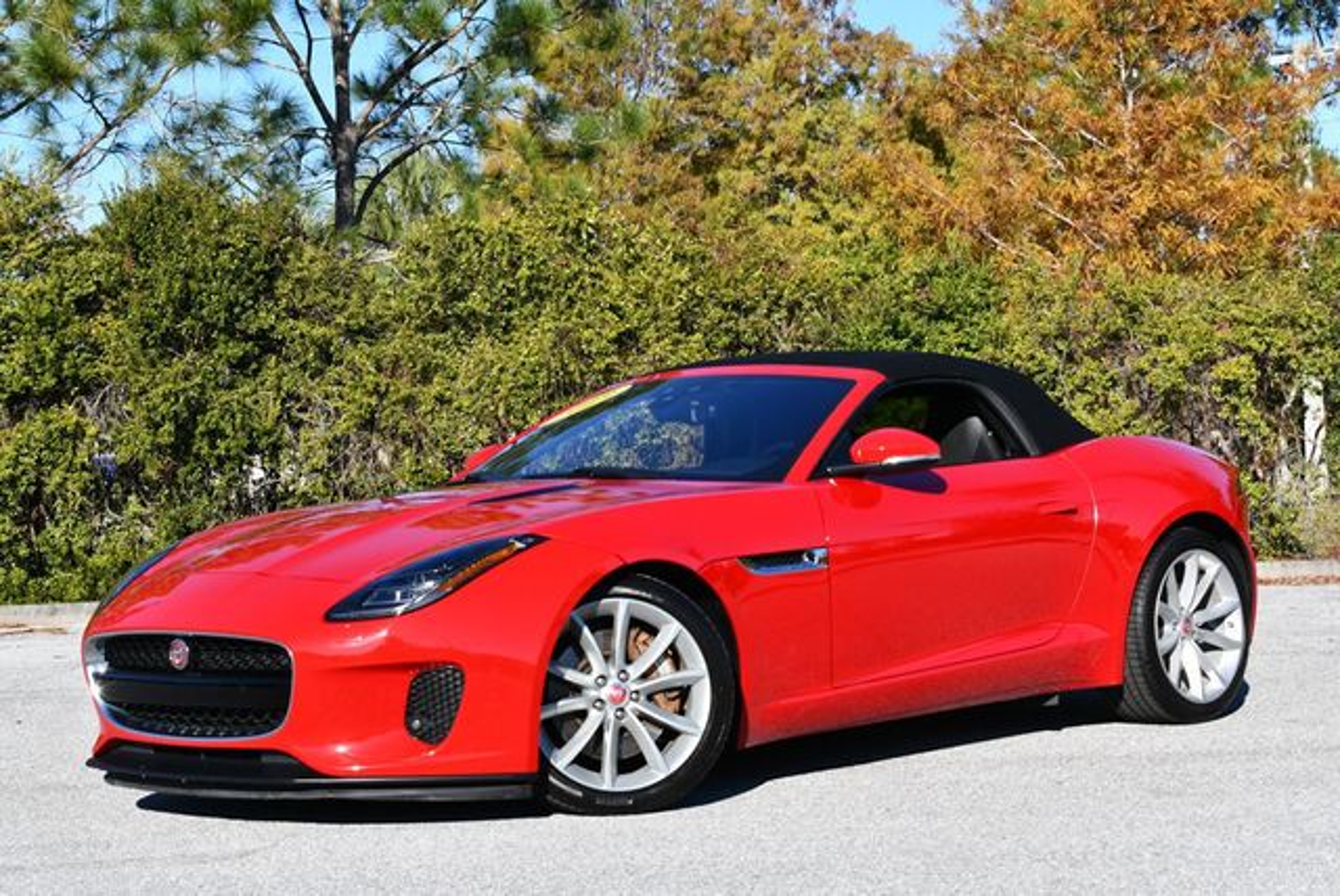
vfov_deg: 18.0
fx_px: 2831
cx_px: 670
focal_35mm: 76
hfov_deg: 26.6
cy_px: 448
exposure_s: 1/250
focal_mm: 38
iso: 100
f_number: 8
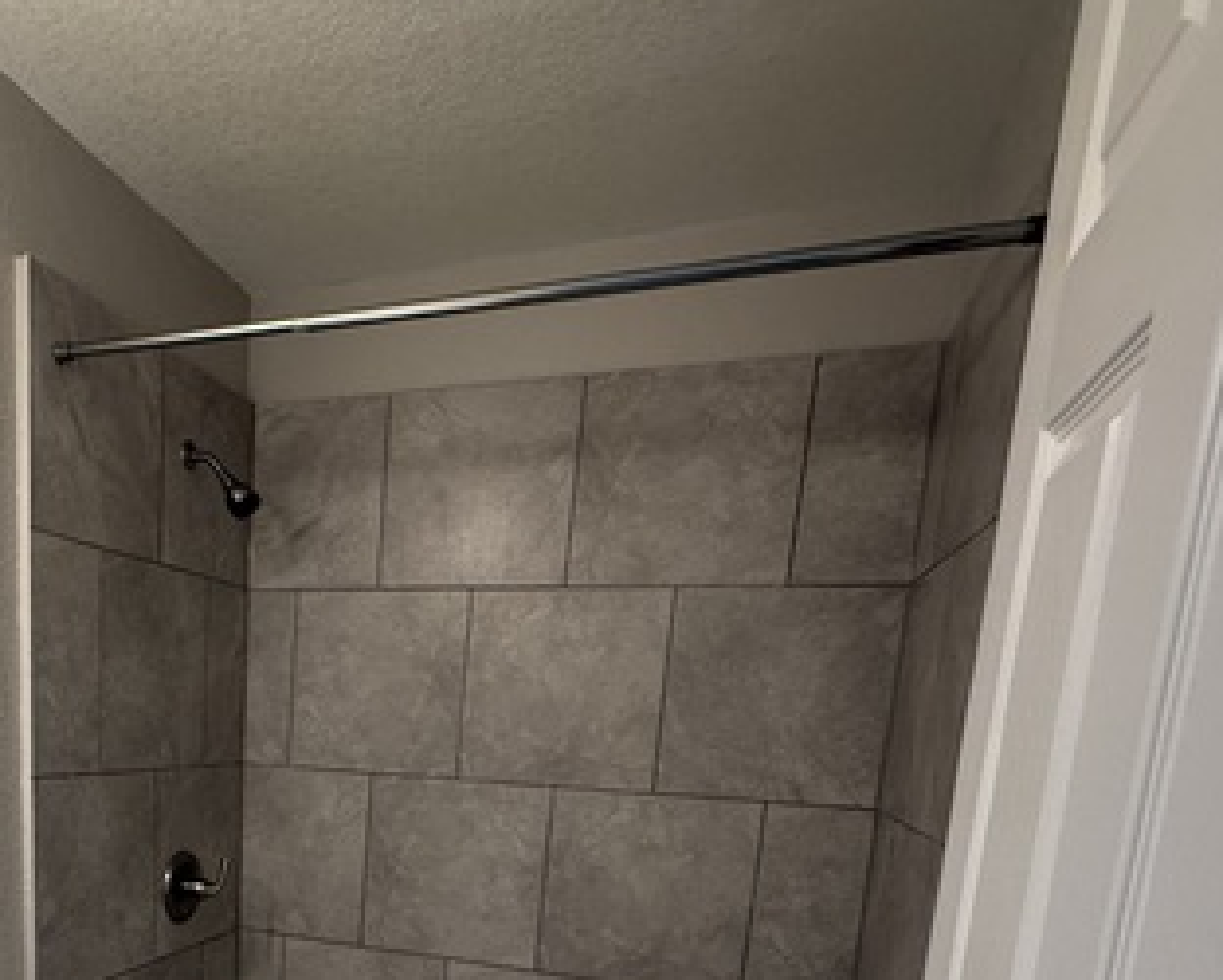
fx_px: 1014
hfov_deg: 58.0
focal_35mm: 28
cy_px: 906
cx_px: 267
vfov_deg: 46.0
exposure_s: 1/120
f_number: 2.2
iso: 320
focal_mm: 2.22
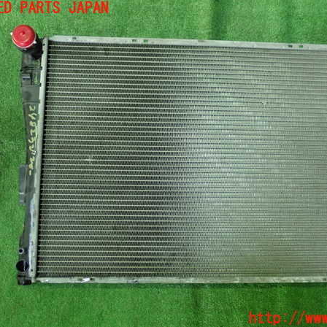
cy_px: 164
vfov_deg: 37.6
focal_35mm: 45
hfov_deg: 37.4
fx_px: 481
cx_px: 195
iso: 800
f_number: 2.7
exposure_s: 1/80
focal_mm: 6.86
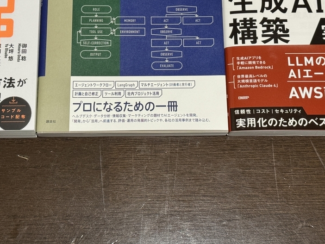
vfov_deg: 17.8
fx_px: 770
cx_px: 135
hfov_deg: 23.8
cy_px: 38
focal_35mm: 82
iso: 200
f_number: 1.78
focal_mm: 6.76
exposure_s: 1/60
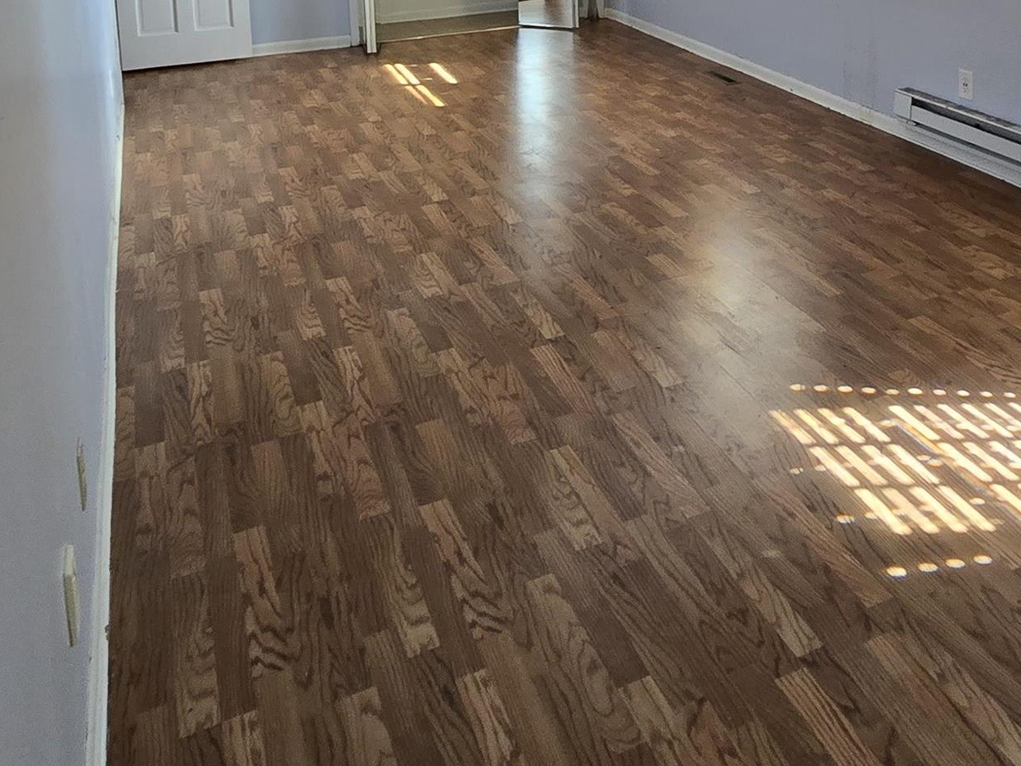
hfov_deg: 55.9
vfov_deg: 38.7
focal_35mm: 32
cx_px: 663
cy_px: -14
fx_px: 944
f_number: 2.2
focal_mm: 2.2
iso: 160
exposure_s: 1/60
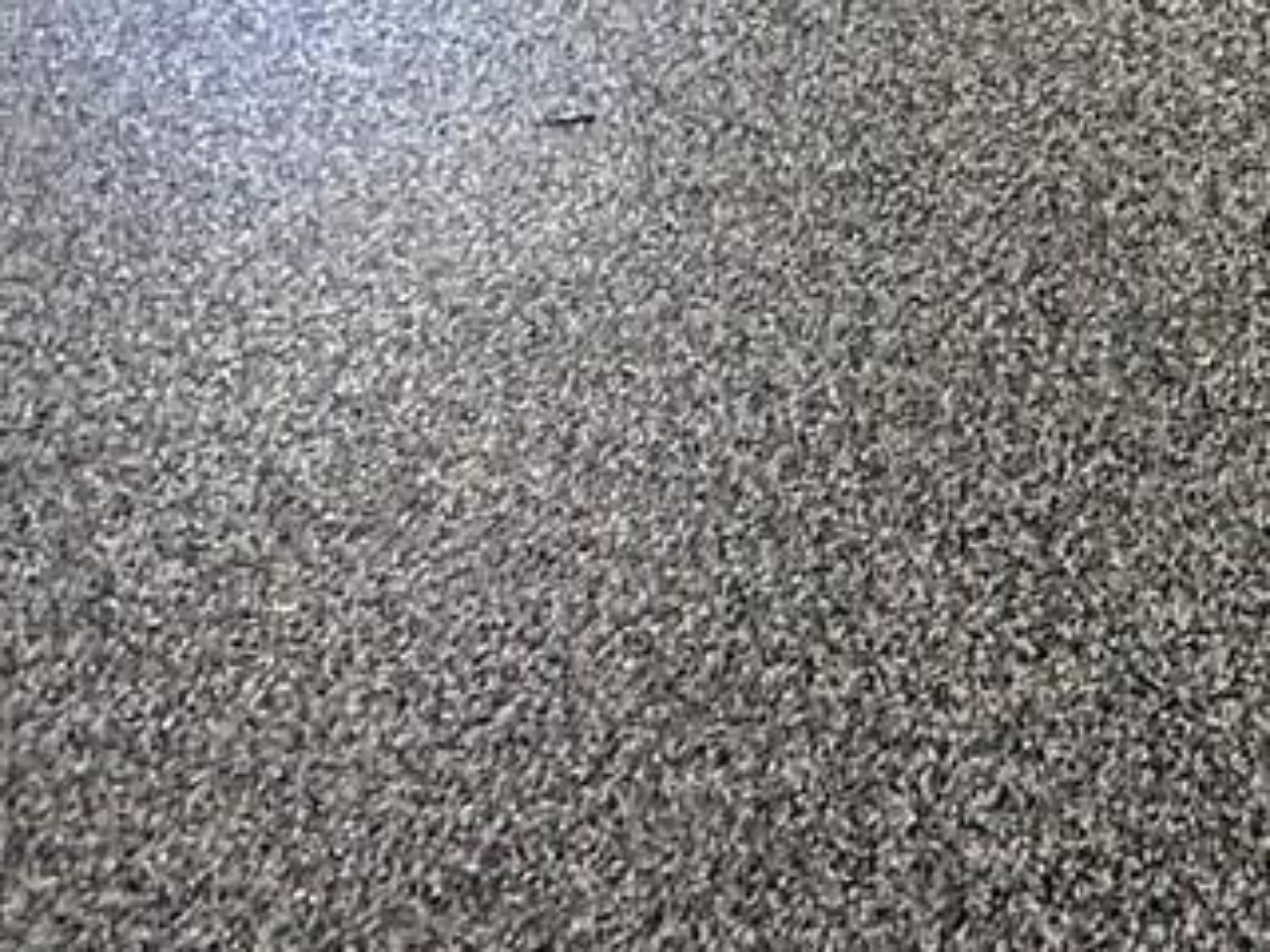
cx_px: 1599
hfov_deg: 24.6
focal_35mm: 70
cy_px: -865
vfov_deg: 16.7
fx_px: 2568
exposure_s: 1/120
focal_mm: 2.22
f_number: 2.2
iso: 250
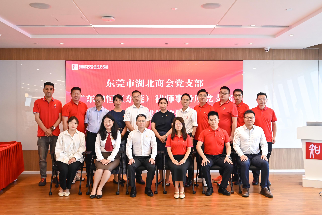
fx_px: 322
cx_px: 161
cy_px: 108
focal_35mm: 36
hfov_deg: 53.1
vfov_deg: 36.9
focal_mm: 36
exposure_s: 1/160
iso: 2800
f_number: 5.3
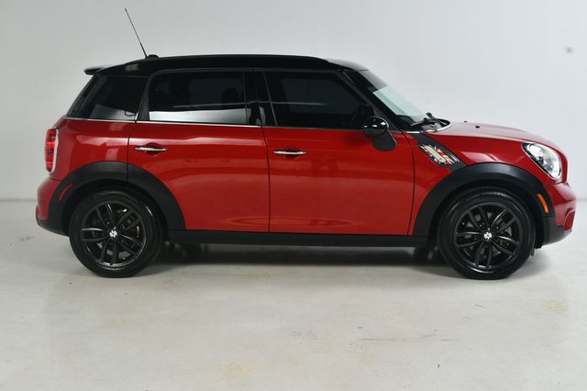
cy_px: 196
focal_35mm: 45
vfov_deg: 29.8
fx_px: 733
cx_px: 294
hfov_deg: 43.6
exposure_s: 1/160
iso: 100
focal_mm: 30
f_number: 11
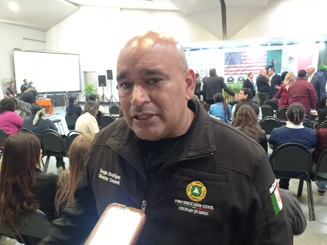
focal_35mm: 28
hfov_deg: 63.5
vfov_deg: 49.7
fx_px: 264
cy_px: 122
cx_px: 164
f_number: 1.79
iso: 799
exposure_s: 1/24
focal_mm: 4.7
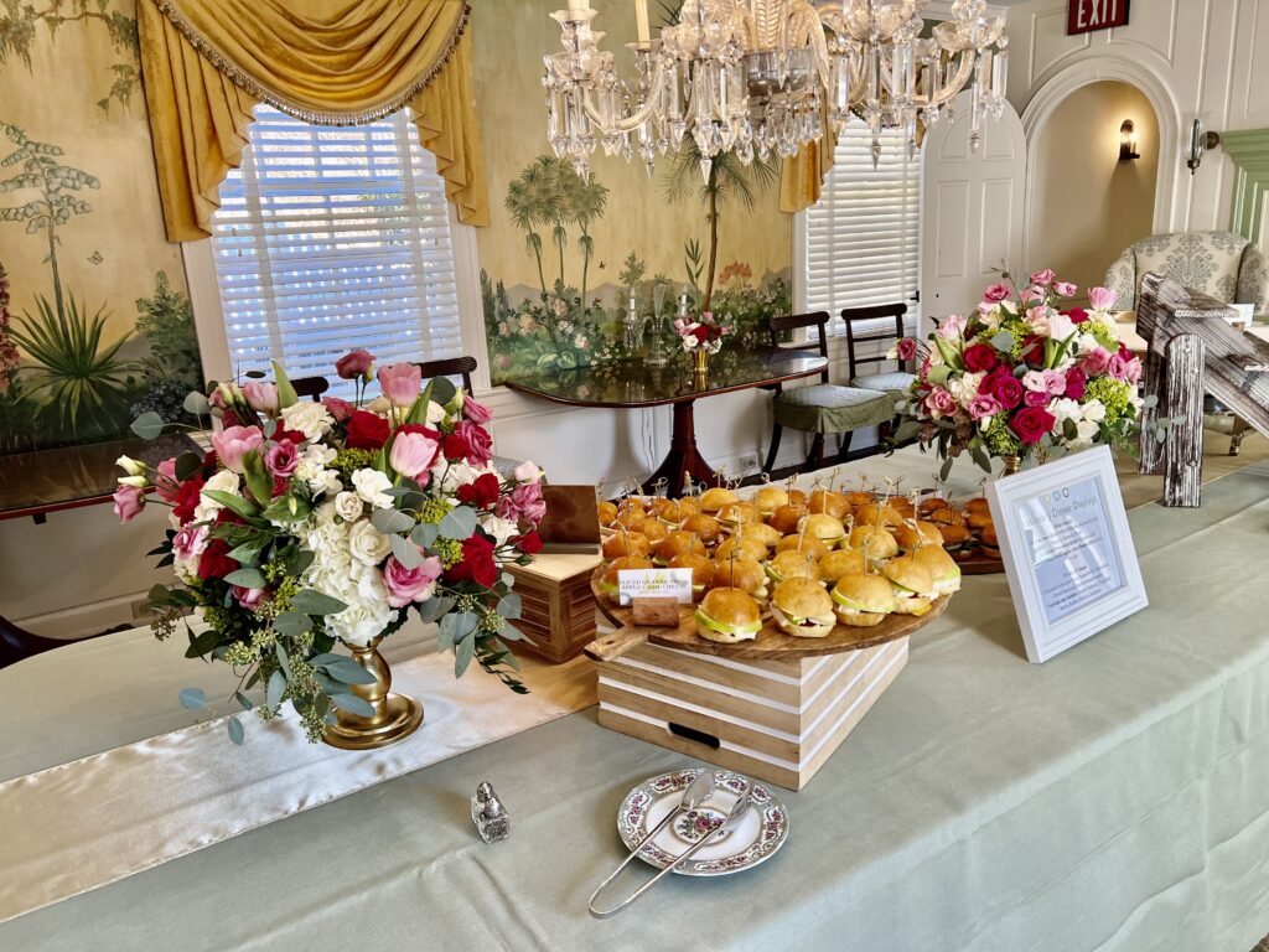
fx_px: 953
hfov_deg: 67.3
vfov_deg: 53.1
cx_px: 634
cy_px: 476
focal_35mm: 26
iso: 80
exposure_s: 1/120
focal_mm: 5.7
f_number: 1.5
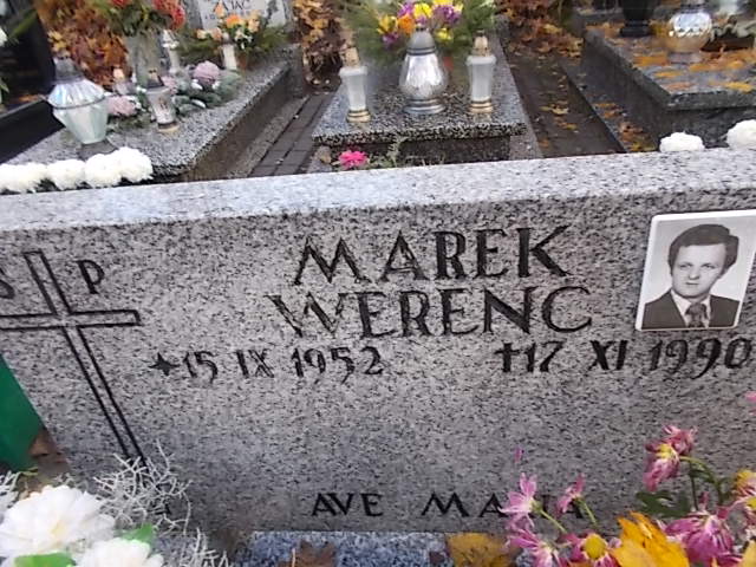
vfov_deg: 53.1
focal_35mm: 26
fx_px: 568
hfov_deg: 67.3
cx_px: 378
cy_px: 284
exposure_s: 1/60
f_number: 3.2
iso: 80
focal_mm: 4.6
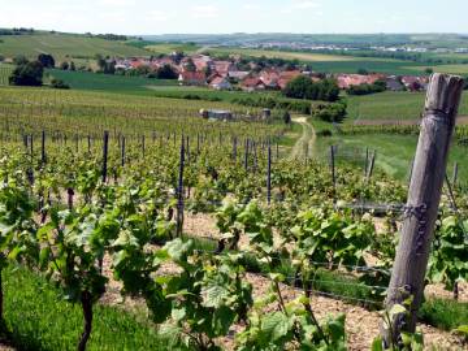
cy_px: 176
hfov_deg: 41.2
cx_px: 234
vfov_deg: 31.5
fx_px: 622
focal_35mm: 46
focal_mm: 5.6
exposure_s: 1/640
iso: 100
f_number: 3.6
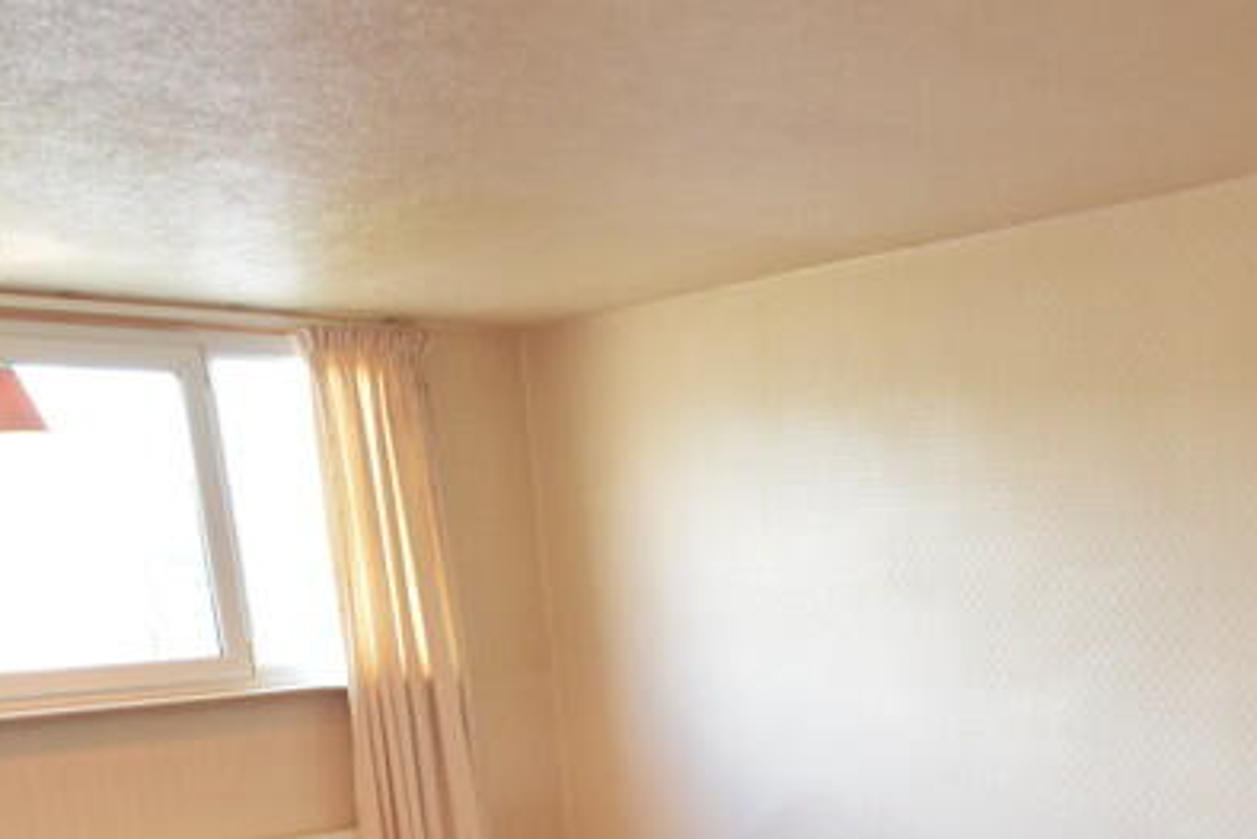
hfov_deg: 48.0
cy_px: 962
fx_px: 1362
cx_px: 909
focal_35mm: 39
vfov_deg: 30.1
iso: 800
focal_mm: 10
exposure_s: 1/60
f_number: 5.6
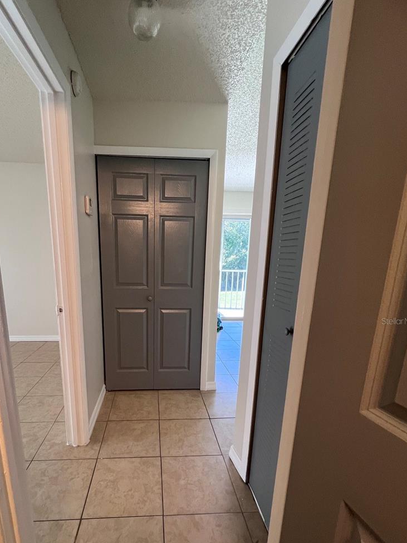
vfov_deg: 93.5
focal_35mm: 16
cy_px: 321
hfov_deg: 77.5
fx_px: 251
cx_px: 170
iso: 200
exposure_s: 1/120
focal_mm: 1.57
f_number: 1.8
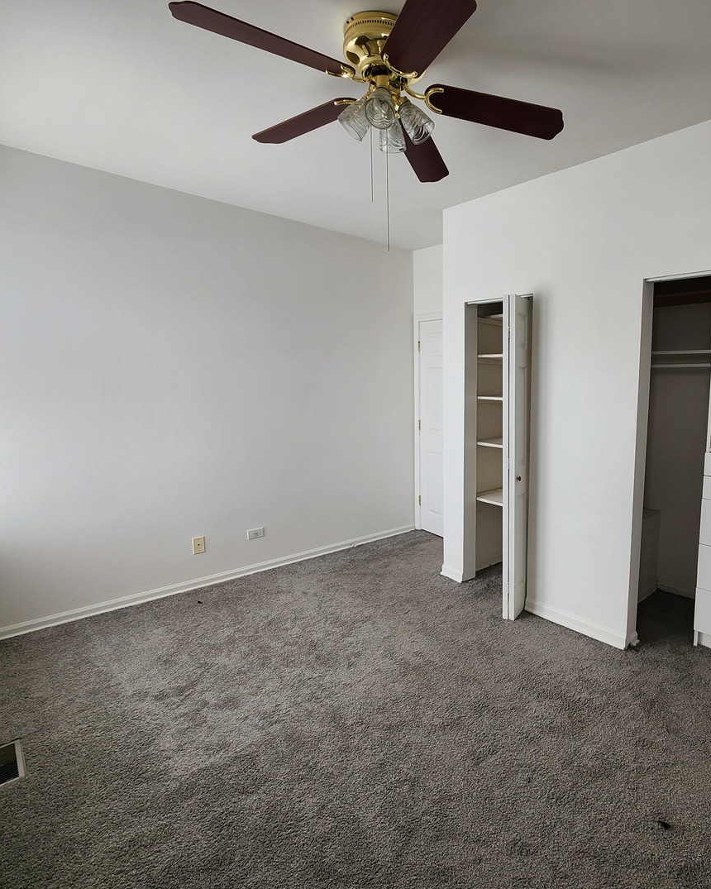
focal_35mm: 17
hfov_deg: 73.4
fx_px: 447
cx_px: 502
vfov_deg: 89.6
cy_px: 446
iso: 50
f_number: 2.2
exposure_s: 1/120
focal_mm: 2.2
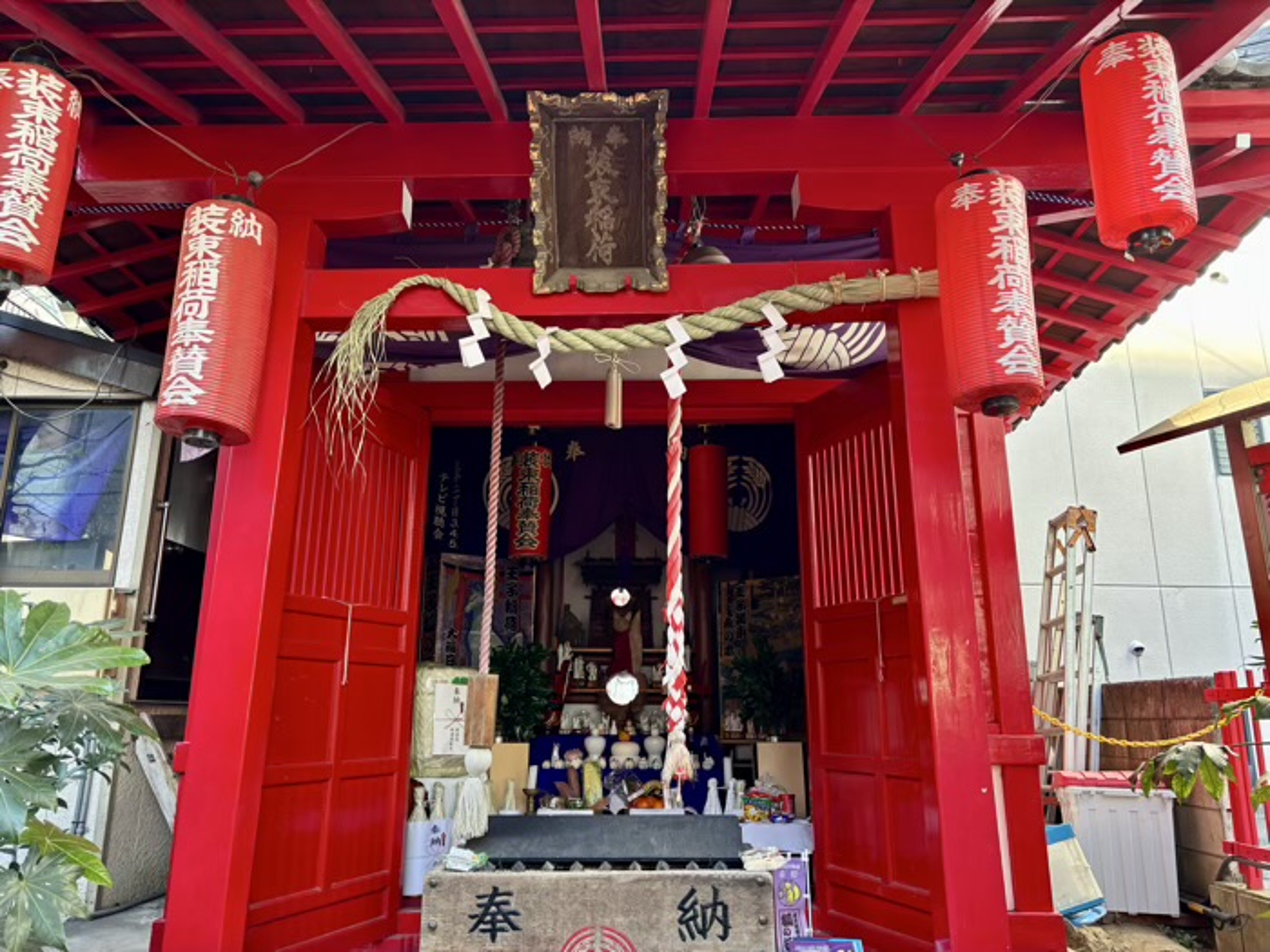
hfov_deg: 67.3
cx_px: 635
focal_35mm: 26
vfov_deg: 53.1
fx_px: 954
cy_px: 476
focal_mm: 5.96
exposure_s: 1/121
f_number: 1.6
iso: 125
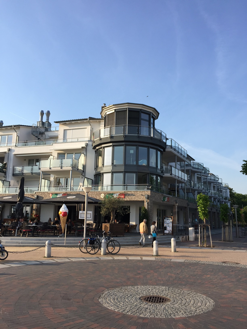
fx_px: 276
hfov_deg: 48.2
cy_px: 164
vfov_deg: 61.7
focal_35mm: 29
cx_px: 124
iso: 32
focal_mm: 4.15
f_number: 2.2
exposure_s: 1/920
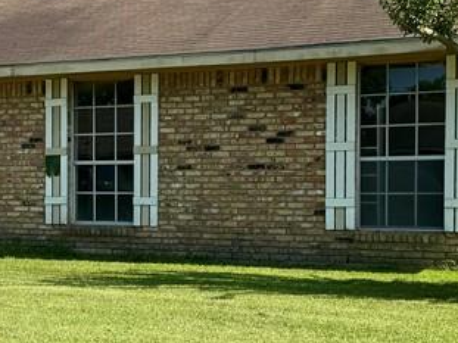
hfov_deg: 24.2
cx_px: 66
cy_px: 190
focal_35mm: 79
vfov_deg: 18.6
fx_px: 1045
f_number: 1.78
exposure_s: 1/2959
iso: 80
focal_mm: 6.76
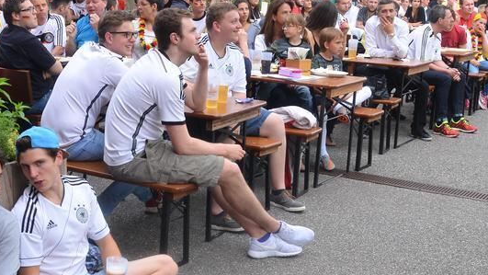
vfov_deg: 20.3
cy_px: 182
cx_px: 176
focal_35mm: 59
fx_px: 764
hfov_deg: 35.2
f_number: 5.6
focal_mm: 20
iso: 400
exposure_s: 1/125
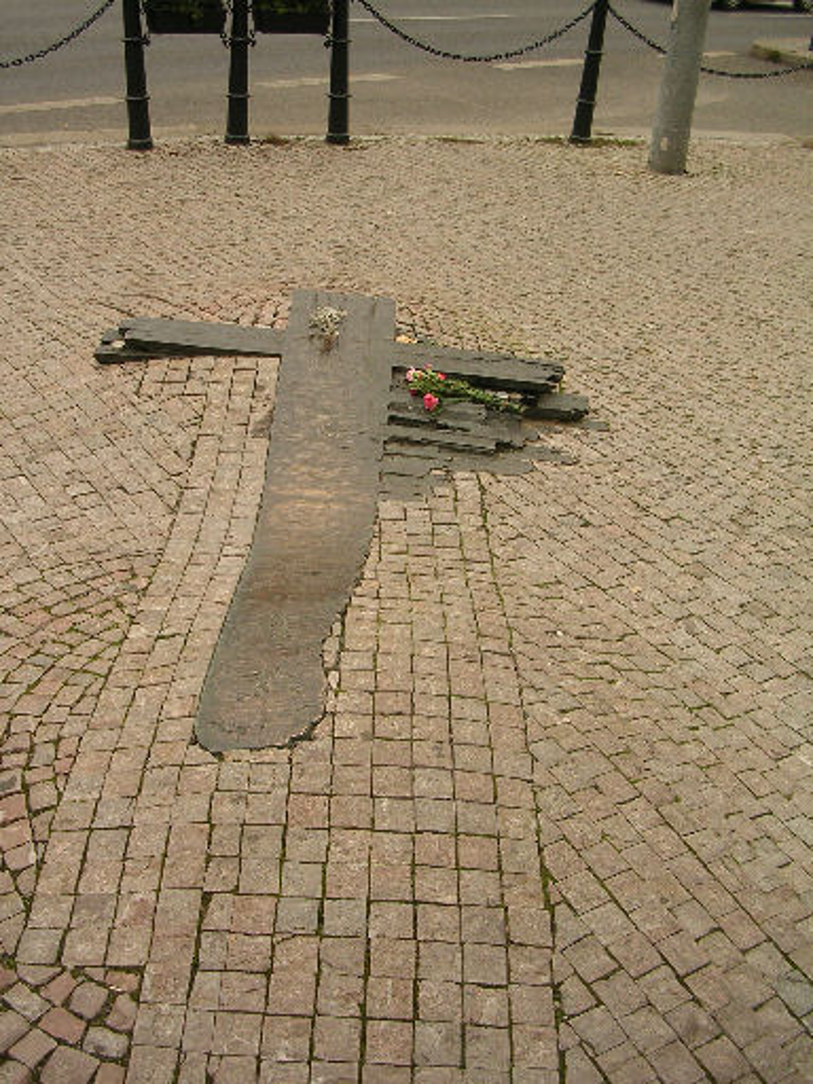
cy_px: 542
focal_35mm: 38
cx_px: 406
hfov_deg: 37.7
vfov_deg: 49.0
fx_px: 1190
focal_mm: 5.8
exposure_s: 1/136
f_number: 2.8
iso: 50
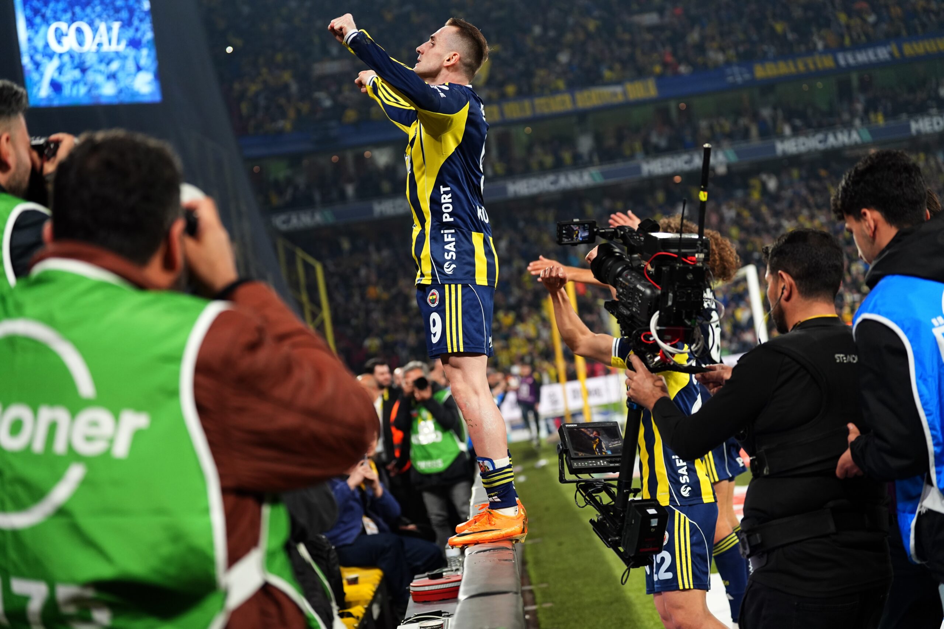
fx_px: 1836
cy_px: 314
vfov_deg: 19.5
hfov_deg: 28.8
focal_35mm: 70
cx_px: 472
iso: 2000
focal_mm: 70
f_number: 2.8
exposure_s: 1/1000
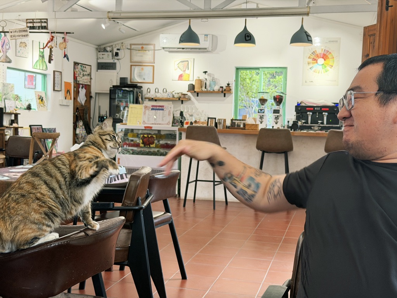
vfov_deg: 30.3
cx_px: 198
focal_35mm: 48
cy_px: 149
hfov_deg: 39.7
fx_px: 550
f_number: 1.78
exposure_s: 1/33
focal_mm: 6.76
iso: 250
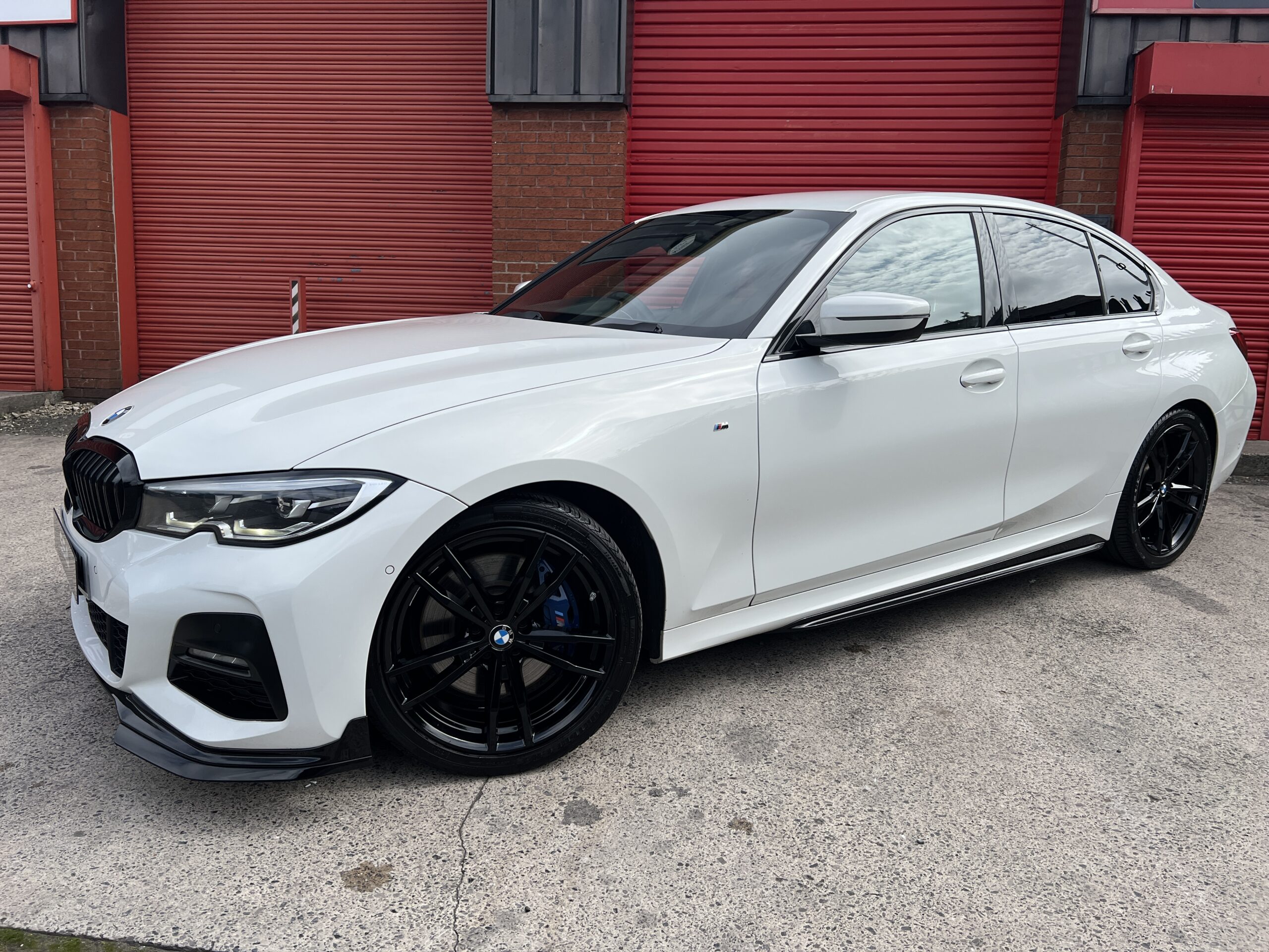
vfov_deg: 53.1
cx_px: 634
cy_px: 476
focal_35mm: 26
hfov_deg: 67.3
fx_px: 953
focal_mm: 5.7
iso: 50
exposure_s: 1/3356
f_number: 1.5
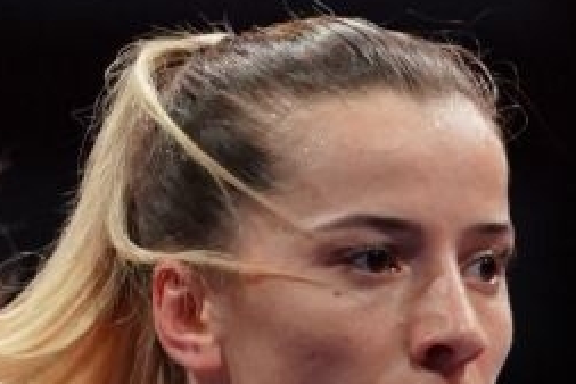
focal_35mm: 1424
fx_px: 22796
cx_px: 977
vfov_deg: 1.0
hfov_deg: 1.4
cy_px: 1020
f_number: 2.8
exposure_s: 1/1000
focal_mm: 200
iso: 2500
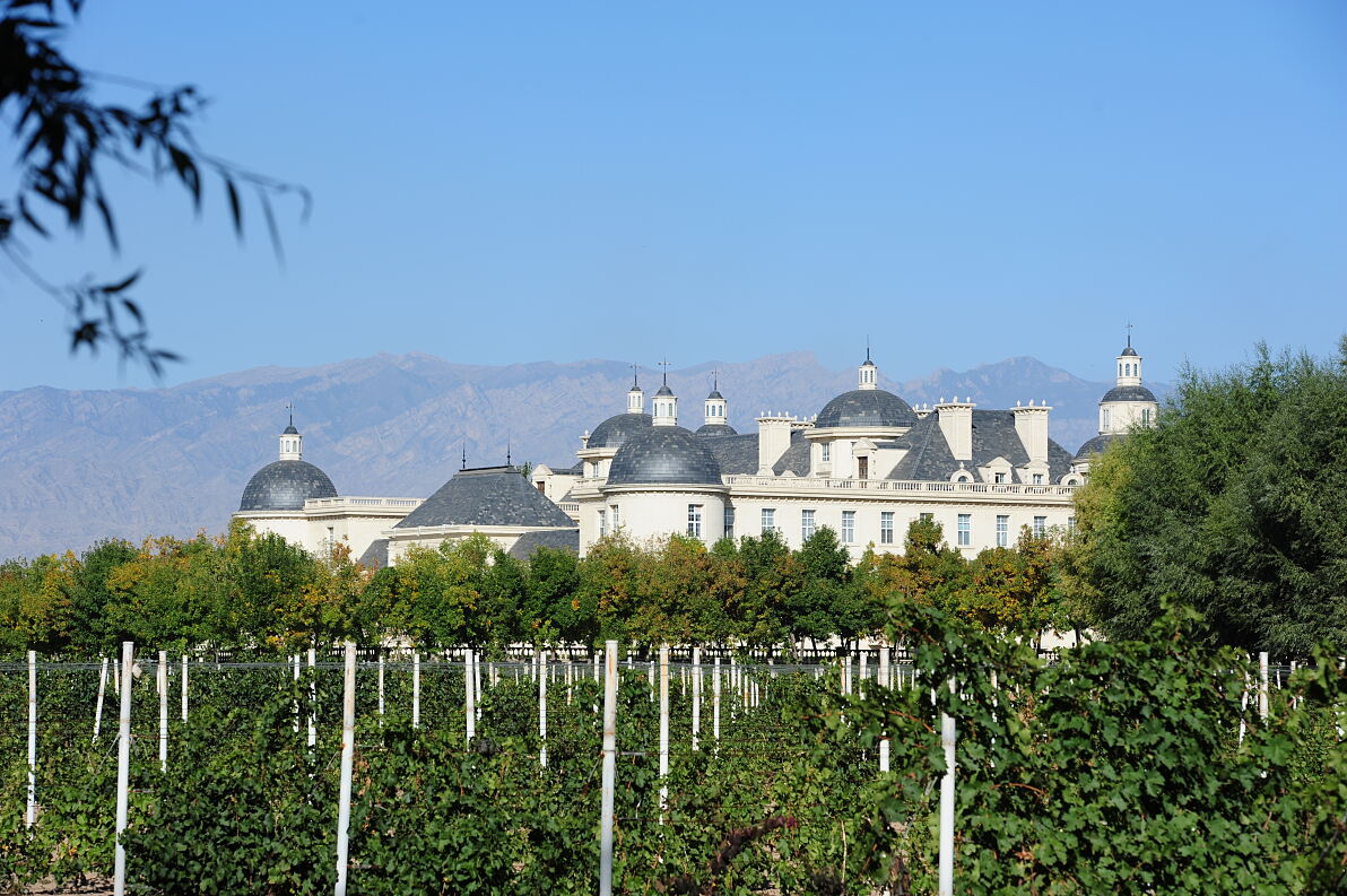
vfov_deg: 11.8
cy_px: 448
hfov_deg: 17.7
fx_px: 4337
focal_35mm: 116
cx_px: 674
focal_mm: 116
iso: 200
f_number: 8
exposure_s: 1/640
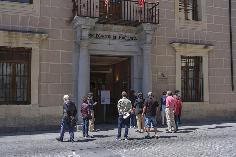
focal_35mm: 39
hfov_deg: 49.6
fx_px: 256
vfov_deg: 34.2
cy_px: 78
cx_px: 118
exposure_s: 1/800
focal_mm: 26
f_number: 7.1
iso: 400
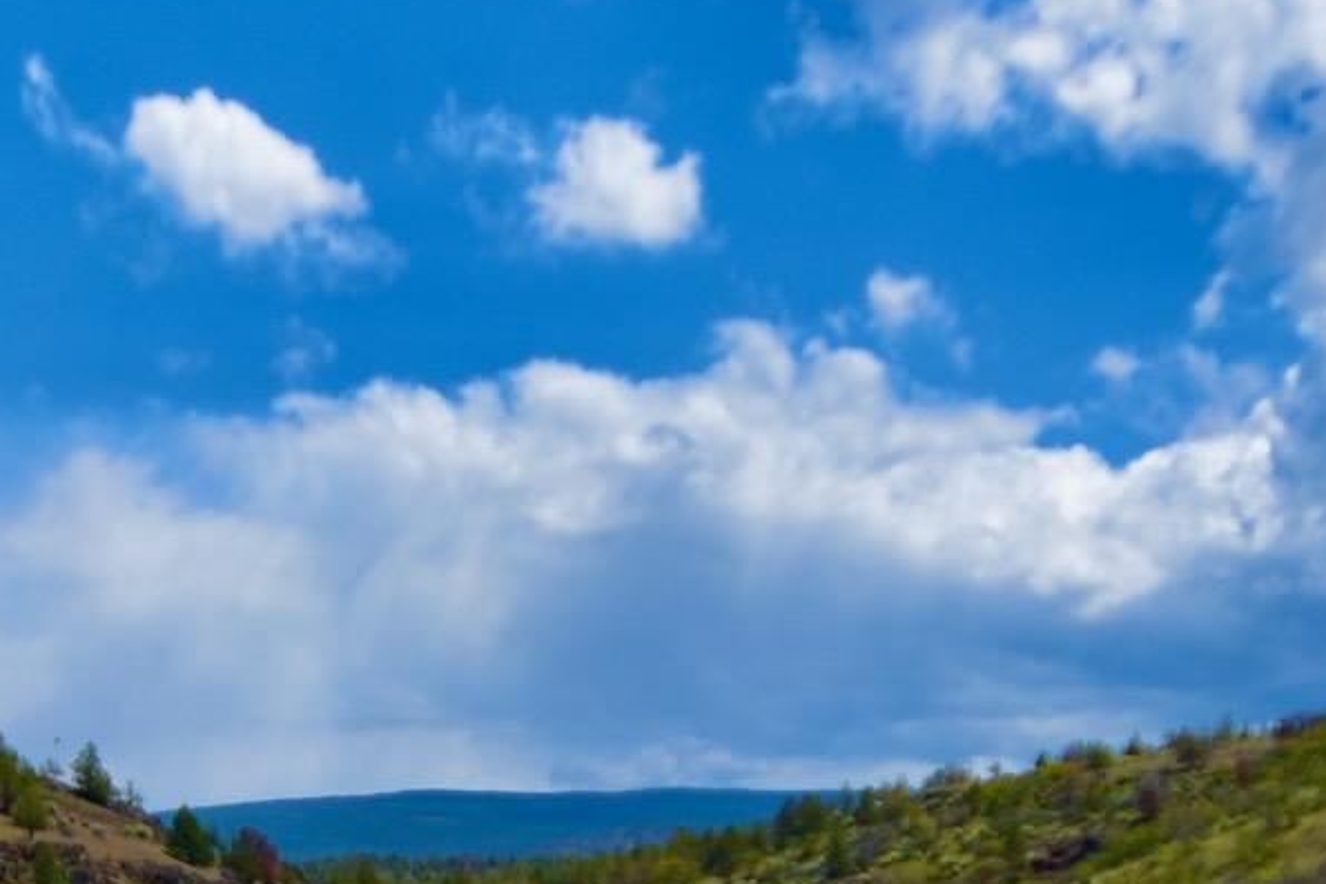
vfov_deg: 19.1
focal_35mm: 63
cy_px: 1293
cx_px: 415
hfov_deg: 31.6
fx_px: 2321
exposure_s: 1/2000
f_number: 3.5
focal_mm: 10
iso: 125
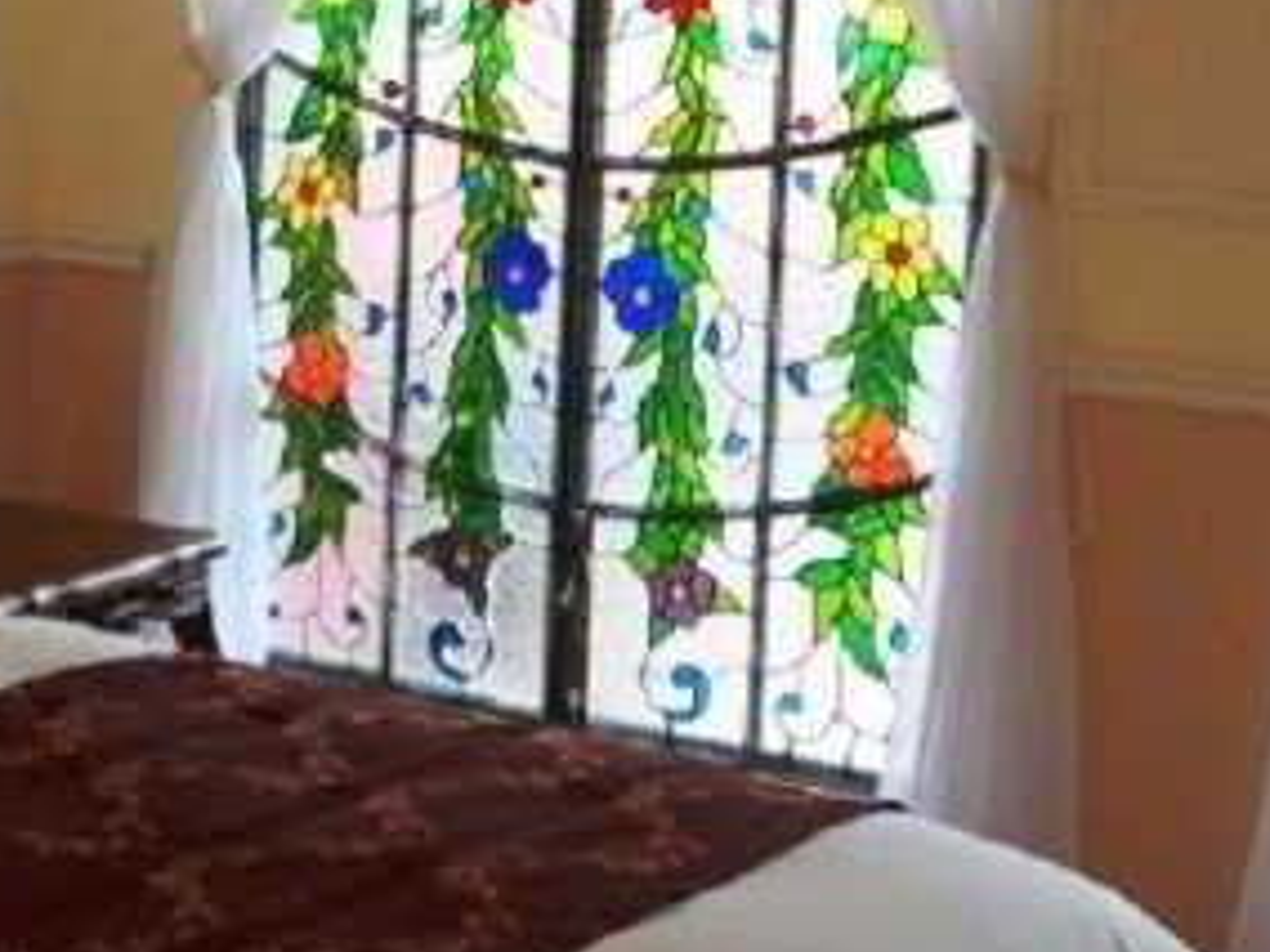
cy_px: 98
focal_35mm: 90
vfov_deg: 16.2
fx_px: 3302
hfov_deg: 21.5
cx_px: 246
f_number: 3.3
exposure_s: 1/60
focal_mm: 5.8
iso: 80
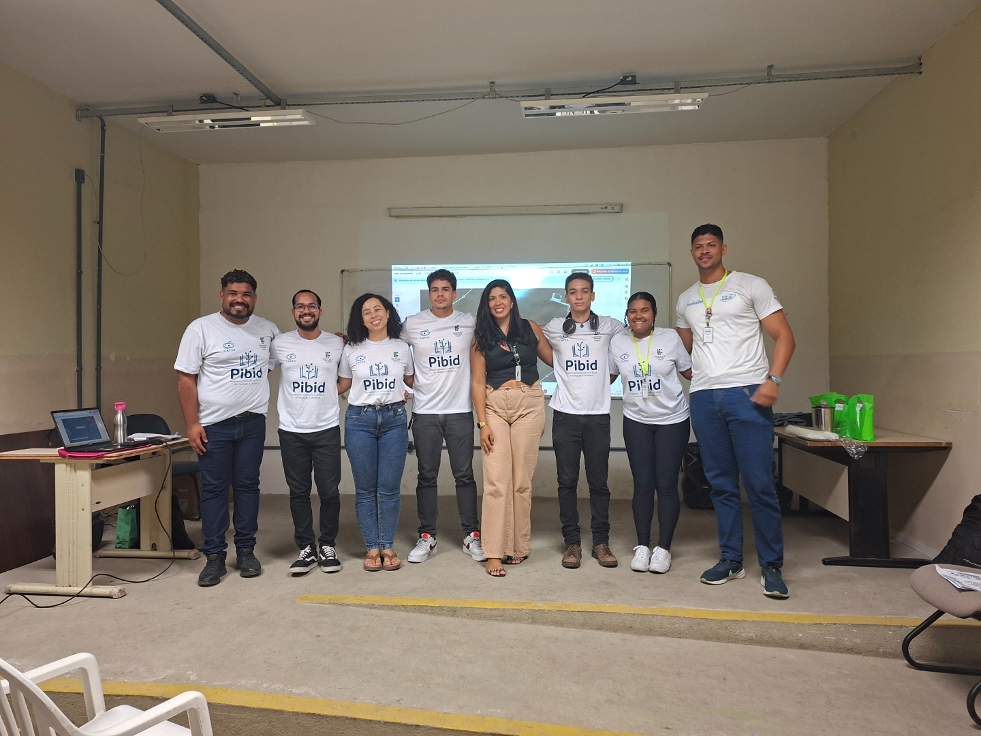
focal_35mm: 23
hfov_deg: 73.9
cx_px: 490
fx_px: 652
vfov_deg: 58.9
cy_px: 368
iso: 250
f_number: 1.8
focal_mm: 5.54
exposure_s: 1/40
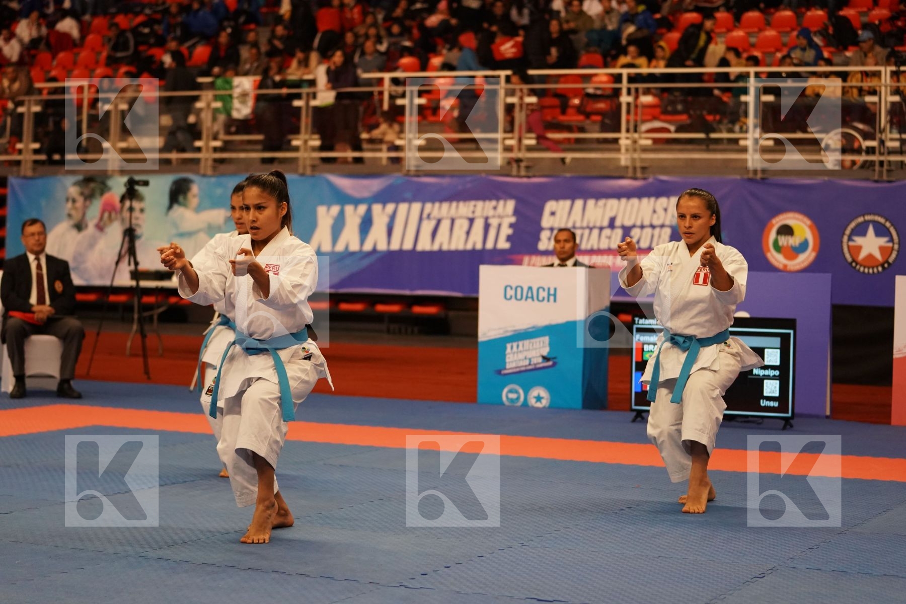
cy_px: 302
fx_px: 1812
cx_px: 453
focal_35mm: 72
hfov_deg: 28.1
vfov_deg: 18.9
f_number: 2.8
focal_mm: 72
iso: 3200
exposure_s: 1/1000
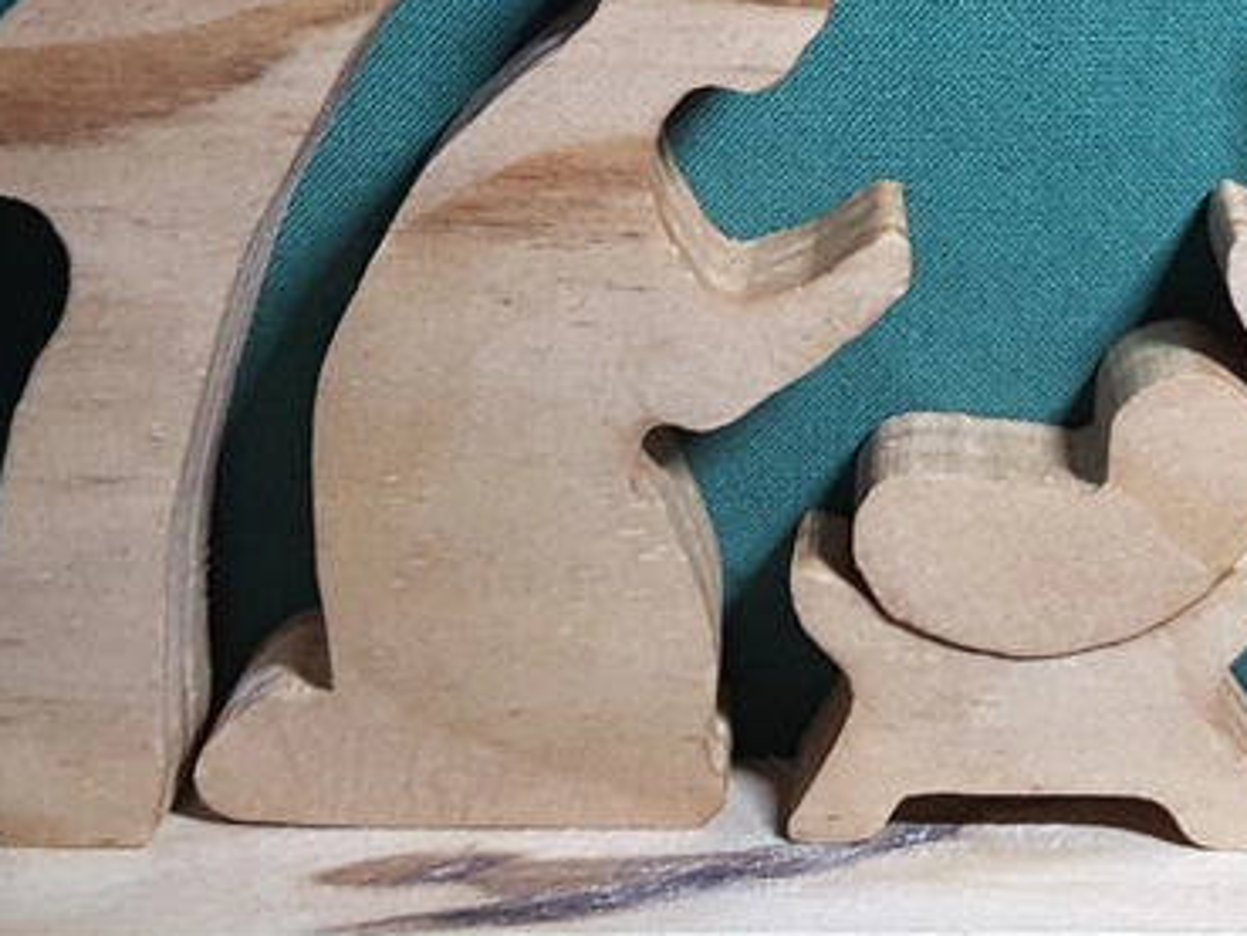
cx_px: 963
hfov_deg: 22.5
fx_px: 3099
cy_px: -34
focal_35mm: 86
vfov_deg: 16.8
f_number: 1.9
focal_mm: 2.9
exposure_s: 1/33
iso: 100
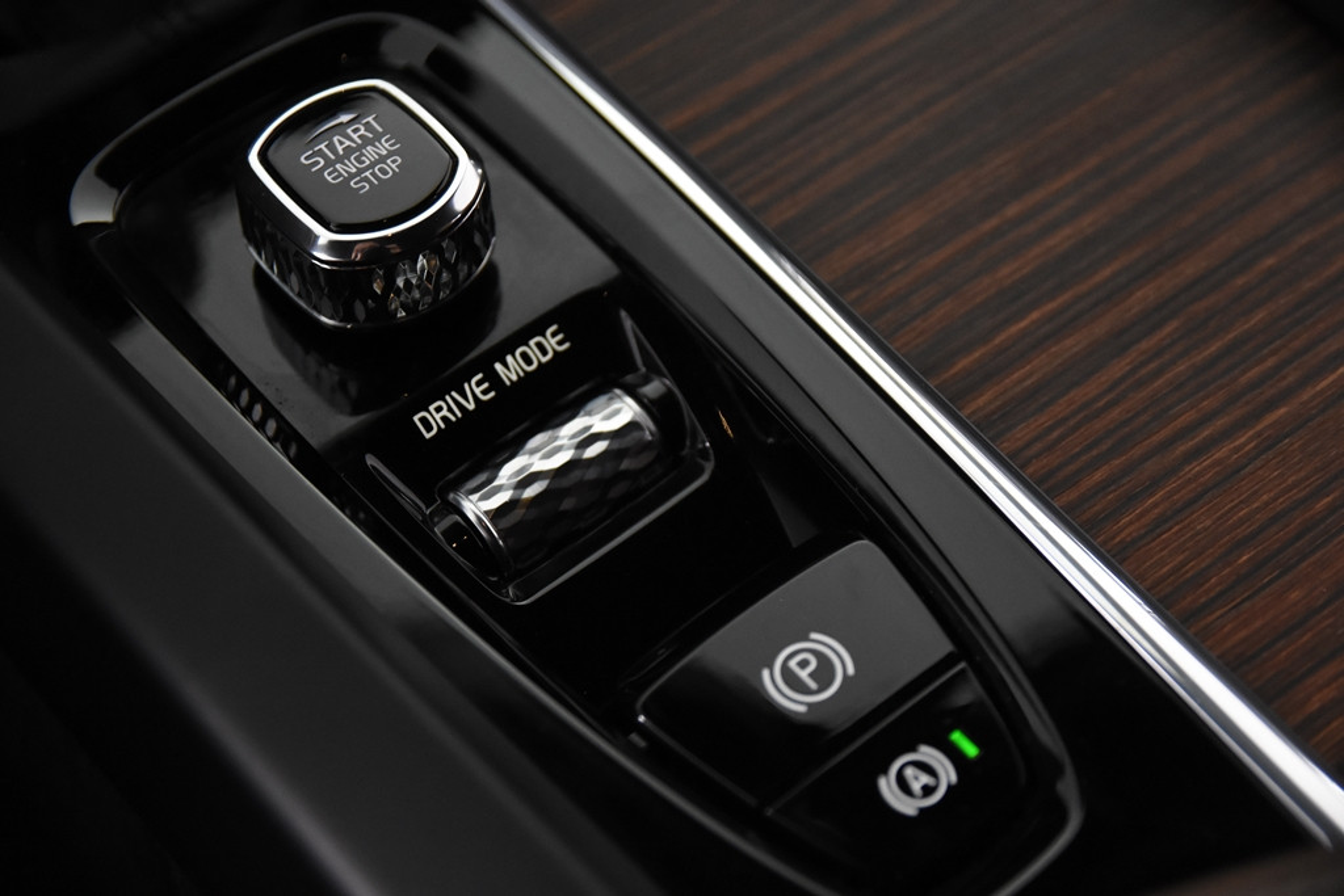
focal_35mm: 68
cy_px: 448
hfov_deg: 29.9
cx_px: 672
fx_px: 2520
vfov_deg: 20.2
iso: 3600
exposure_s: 1/80
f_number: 3.5
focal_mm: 45
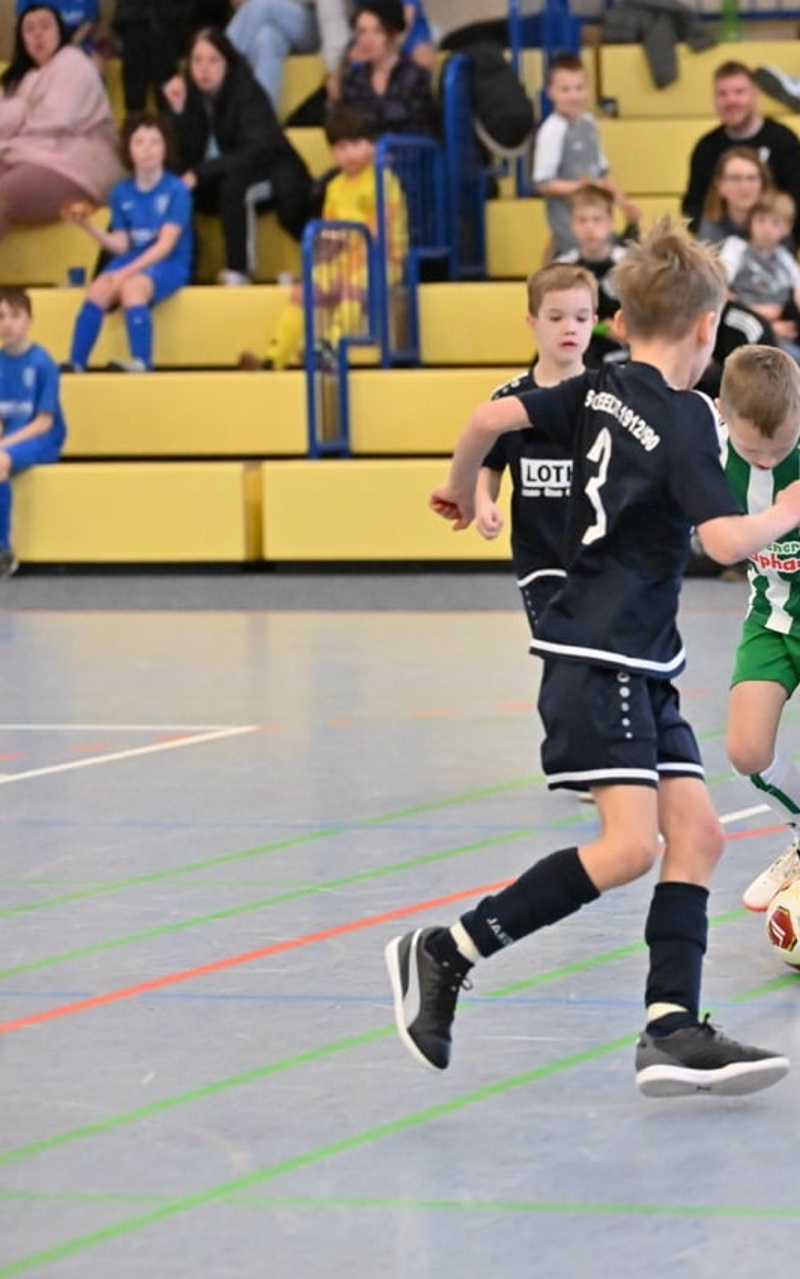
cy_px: 640
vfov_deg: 11.2
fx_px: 6522
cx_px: 875
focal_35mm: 187
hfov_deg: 7.0
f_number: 3.5
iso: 8000
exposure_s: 1/1000
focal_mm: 122
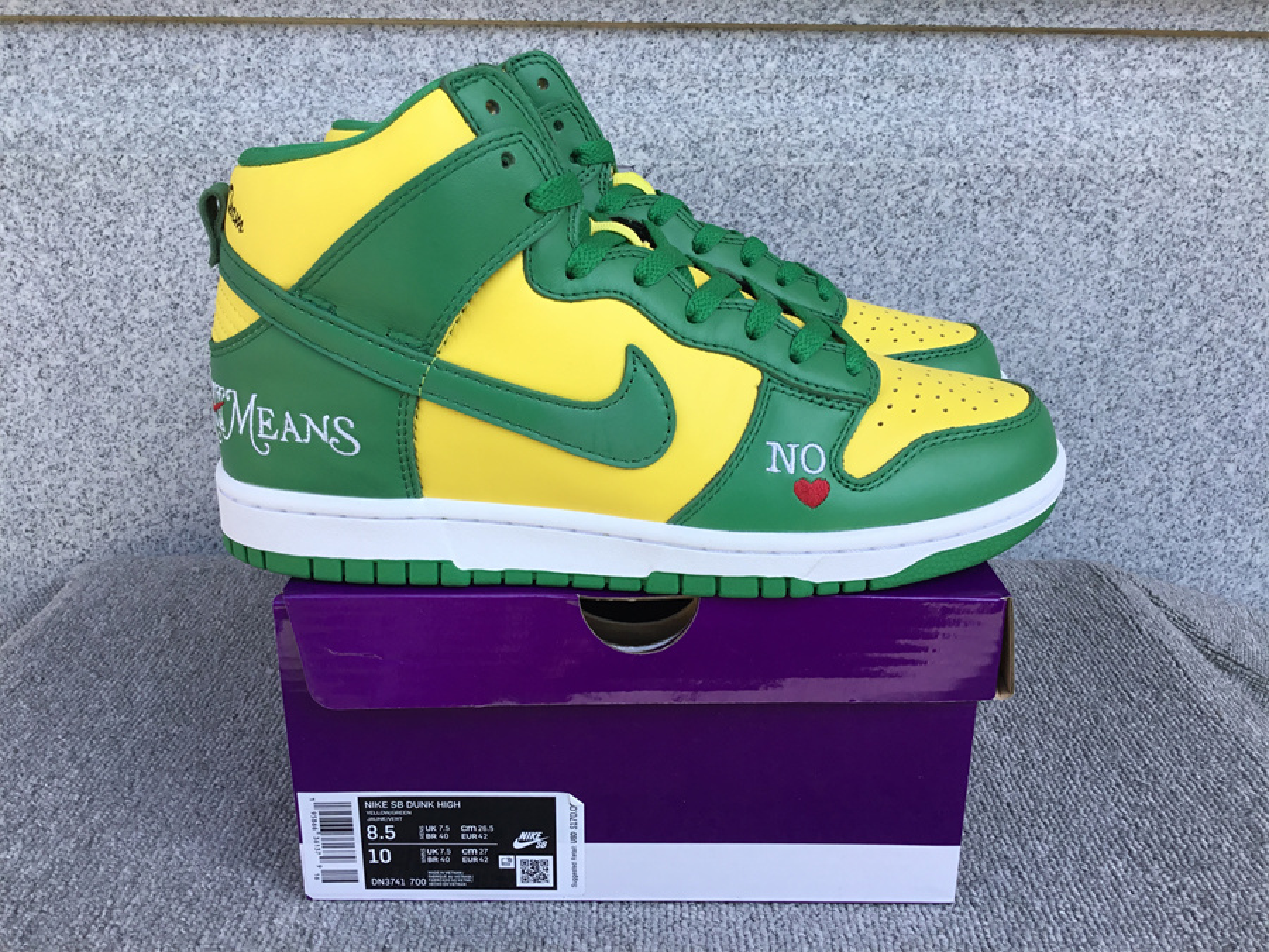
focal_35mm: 31
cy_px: 476
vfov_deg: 45.4
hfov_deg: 58.4
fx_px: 1136
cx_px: 634
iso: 25
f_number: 2.4
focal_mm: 3.3
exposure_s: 1/422
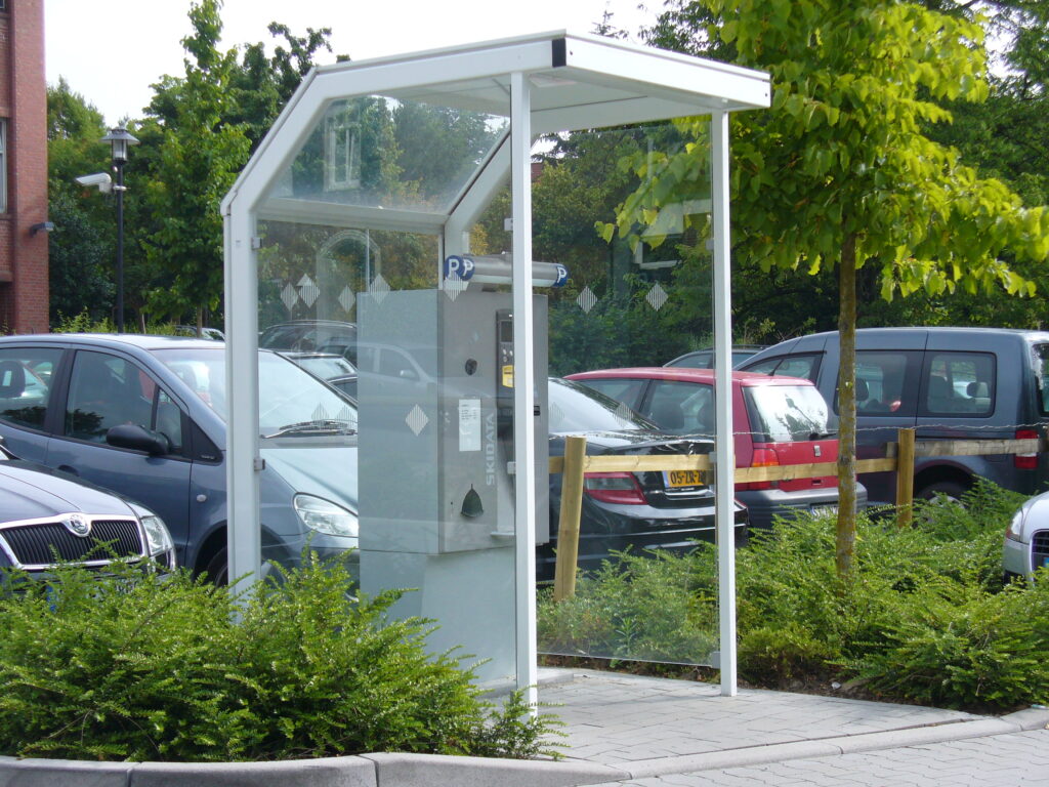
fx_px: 2091
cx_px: 524
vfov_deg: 21.3
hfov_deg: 28.2
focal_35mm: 69
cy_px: 394
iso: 80
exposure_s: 1/500
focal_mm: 11.4
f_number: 3.2
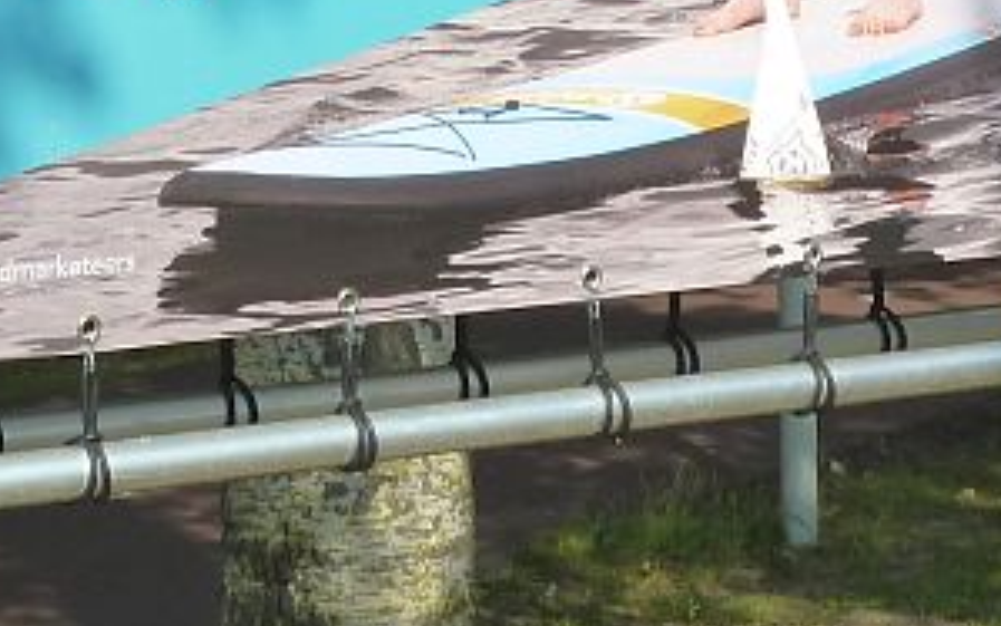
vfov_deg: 9.8
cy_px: -475
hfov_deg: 16.4
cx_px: 506
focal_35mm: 127
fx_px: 3465
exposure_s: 1/400
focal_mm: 5.7
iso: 125
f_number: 4
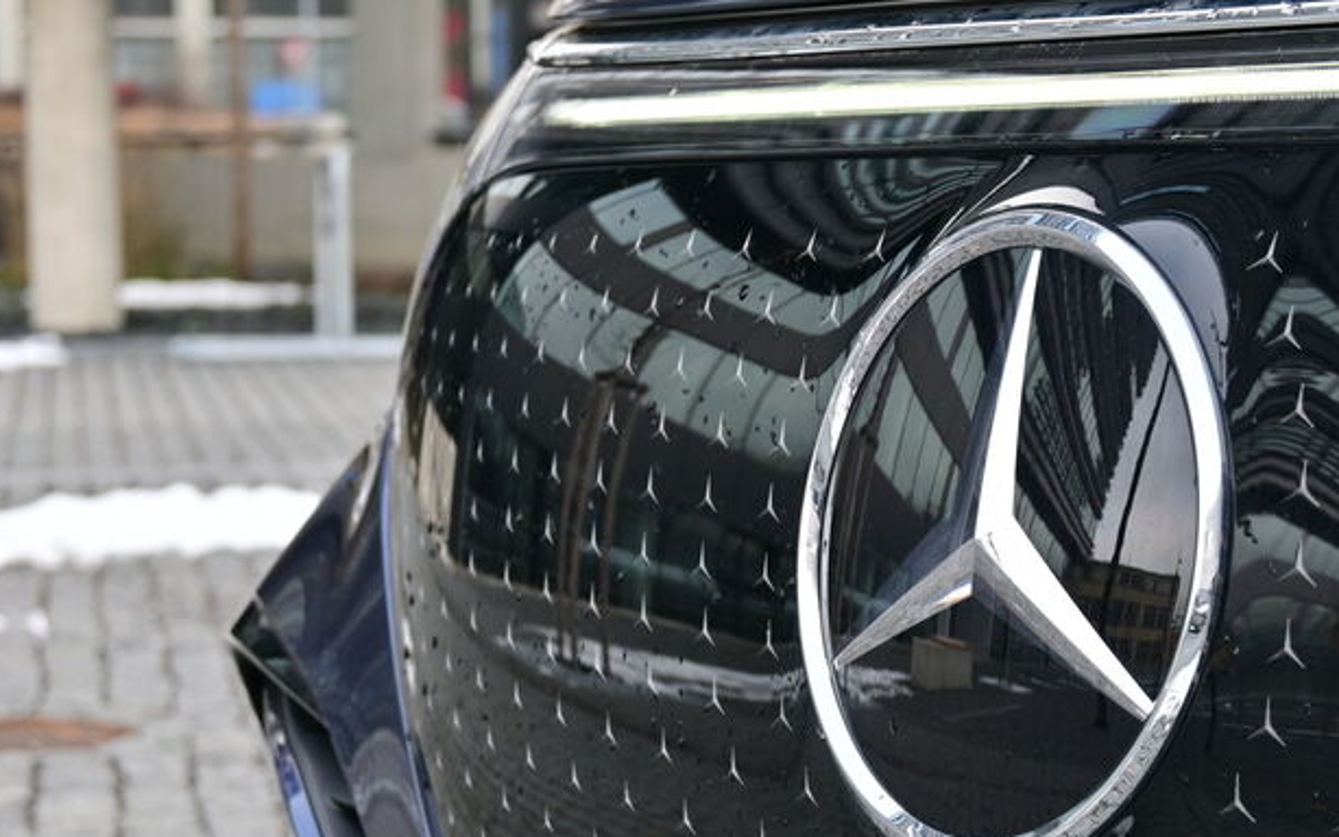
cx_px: 818
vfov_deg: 13.2
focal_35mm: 99
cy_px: 523
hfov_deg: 21.0
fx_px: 3613
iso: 180
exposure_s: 1/80
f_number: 6
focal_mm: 48
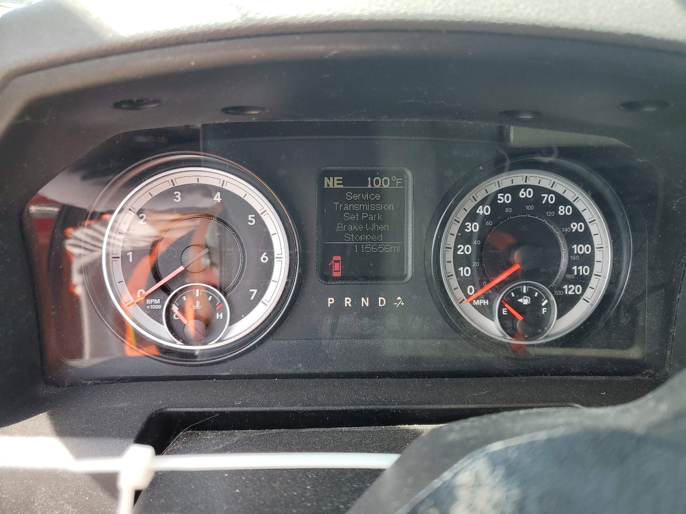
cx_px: 343
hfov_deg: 67.3
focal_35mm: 26
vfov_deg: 53.1
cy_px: 257
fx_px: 515
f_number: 1.5
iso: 50
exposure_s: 1/278
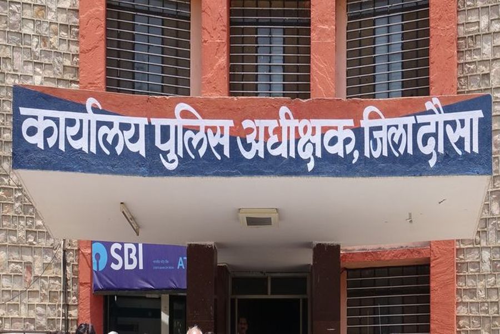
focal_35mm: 29
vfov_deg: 45.0
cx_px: 250
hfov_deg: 63.7
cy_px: 167
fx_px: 403
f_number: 9
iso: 125
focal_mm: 10.59
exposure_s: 1/100
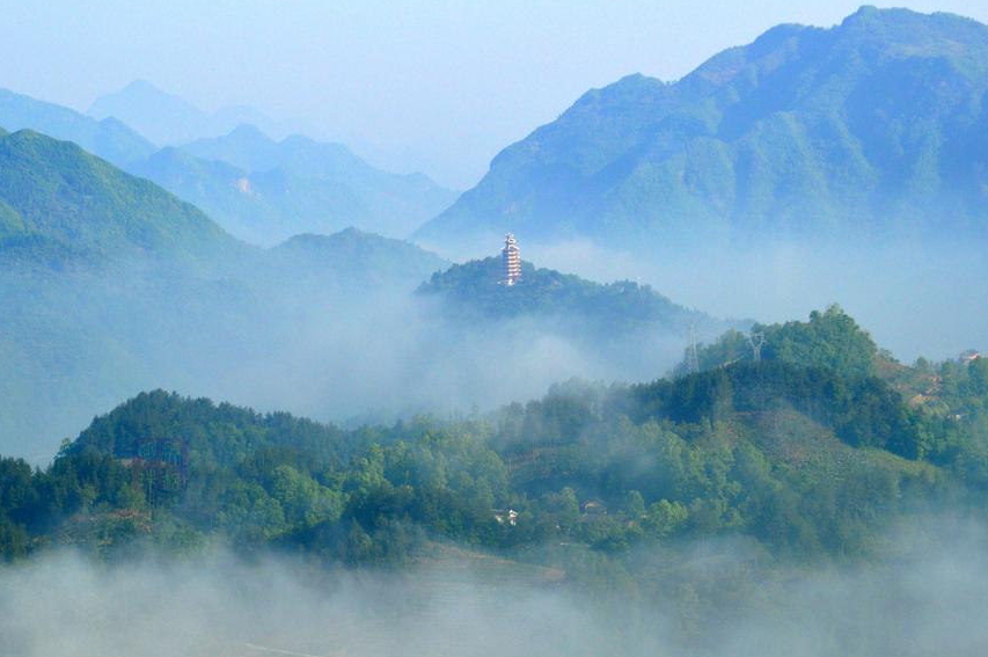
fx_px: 3482
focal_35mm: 127
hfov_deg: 16.1
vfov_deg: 10.8
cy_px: 322
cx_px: 414
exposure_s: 1/640
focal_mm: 60
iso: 100
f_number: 6.3
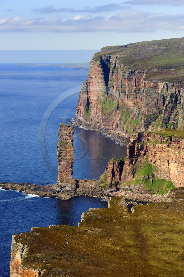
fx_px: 806
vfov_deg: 19.5
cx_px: 92
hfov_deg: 13.0
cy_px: 138
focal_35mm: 105
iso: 400
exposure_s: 1/800
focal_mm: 105
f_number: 7.1
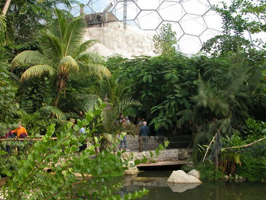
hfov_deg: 52.6
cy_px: 100
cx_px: 133
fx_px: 269
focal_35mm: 35
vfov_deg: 40.7
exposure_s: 1/164
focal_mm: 8.9
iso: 100
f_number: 4.5
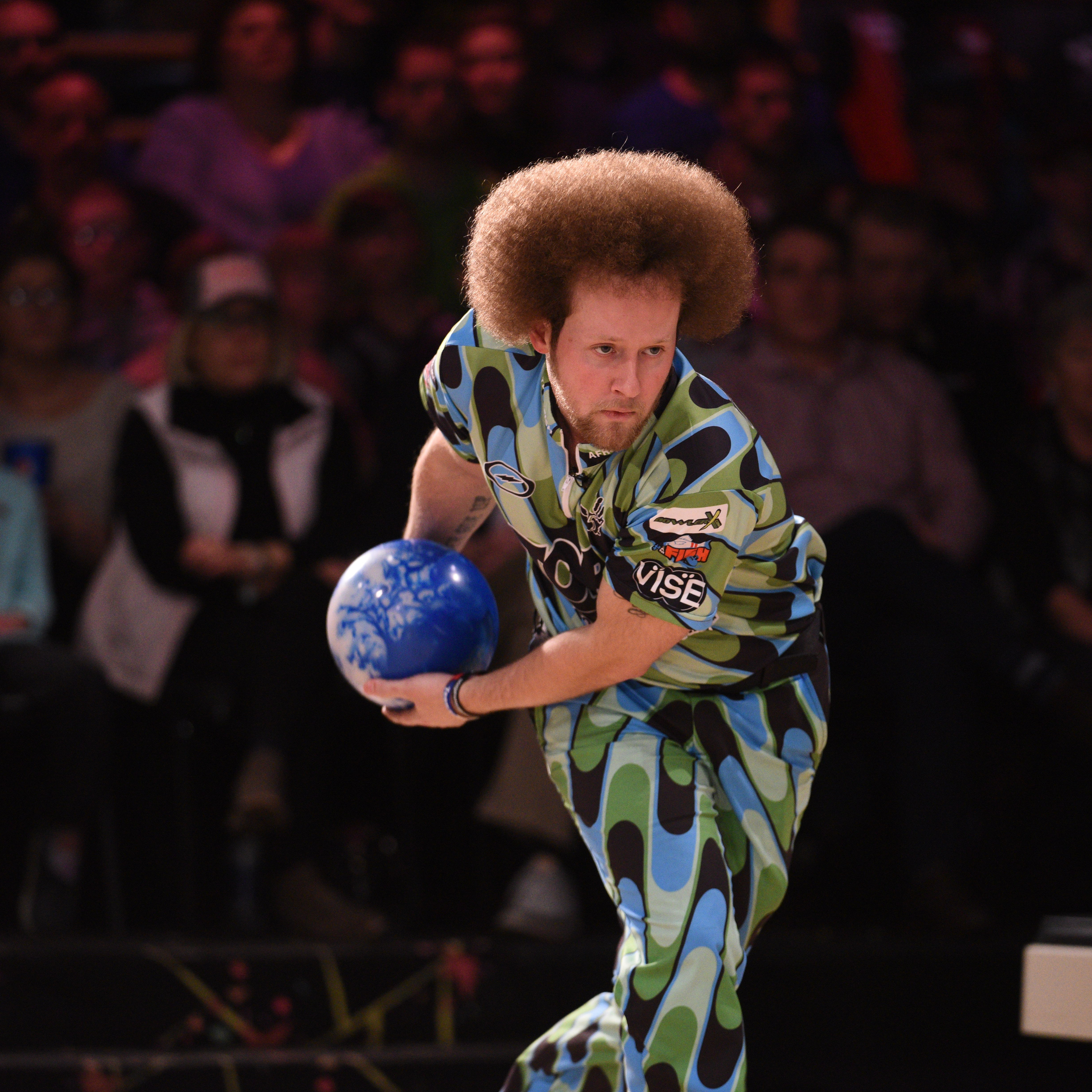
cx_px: 586
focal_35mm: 357
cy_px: 546
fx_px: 12741
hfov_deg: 4.9
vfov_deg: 4.9
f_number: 4
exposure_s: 1/400
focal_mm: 280
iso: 3200
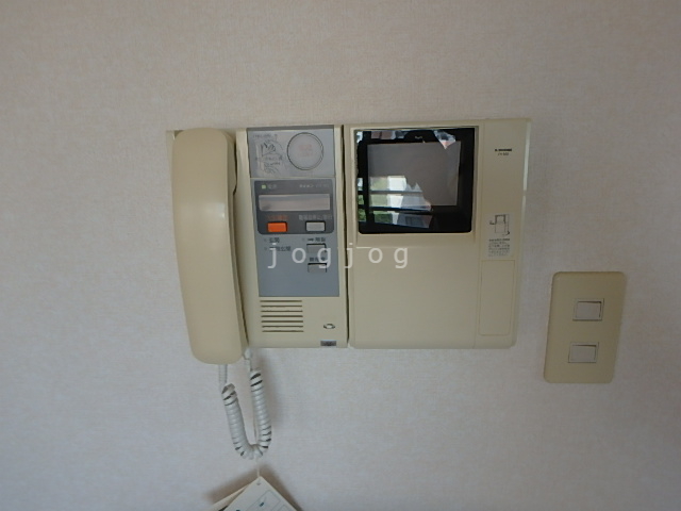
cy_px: 256
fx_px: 413
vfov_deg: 63.4
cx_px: 340
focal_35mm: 21
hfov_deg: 79.0
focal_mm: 3.7
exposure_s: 1/60
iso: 160
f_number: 3.5
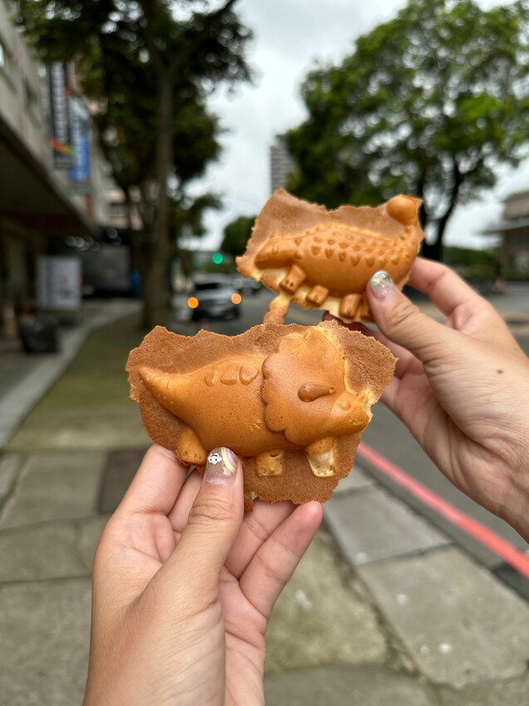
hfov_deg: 56.8
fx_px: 489
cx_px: 264
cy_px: 353
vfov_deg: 71.6
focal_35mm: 24
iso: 80
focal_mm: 6.86
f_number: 1.78
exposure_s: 1/864
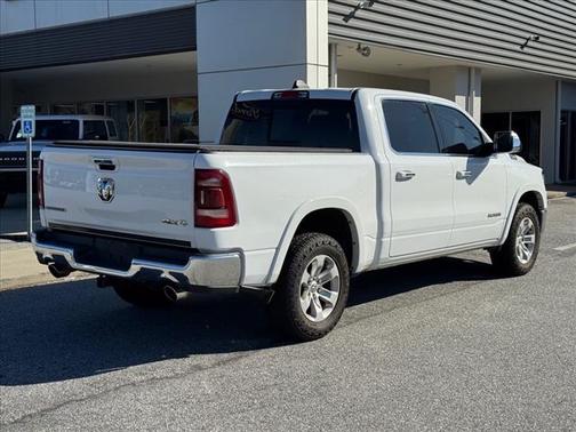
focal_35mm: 48
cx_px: 288
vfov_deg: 30.3
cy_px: 216
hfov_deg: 39.7
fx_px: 799
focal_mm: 6.76
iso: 64
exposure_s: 1/7092
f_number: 1.78
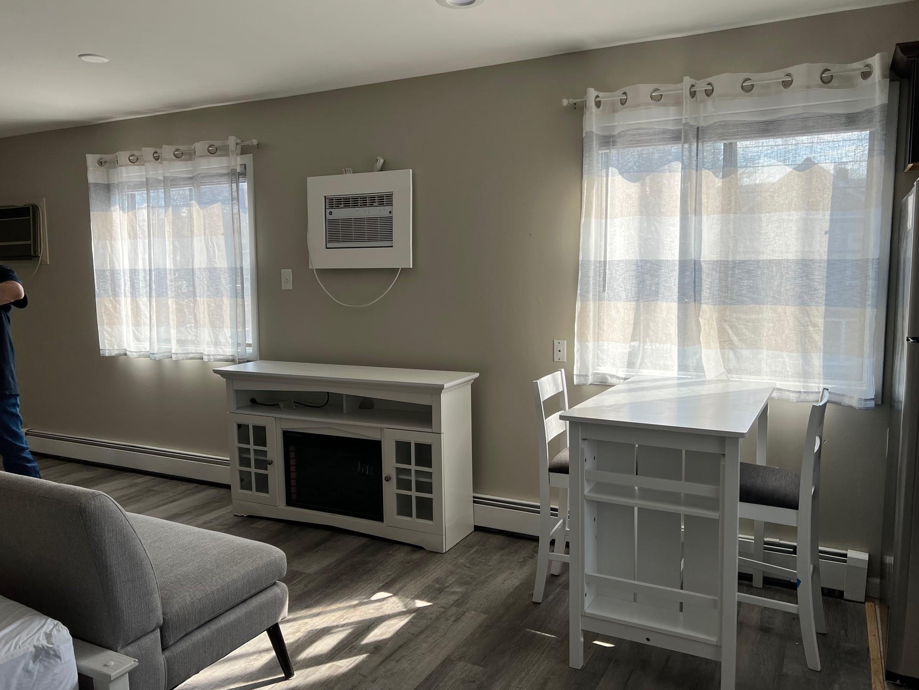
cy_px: 336
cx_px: 466
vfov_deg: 51.3
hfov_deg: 65.3
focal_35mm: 27
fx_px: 717
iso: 50
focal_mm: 5.7
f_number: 1.5
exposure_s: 1/658
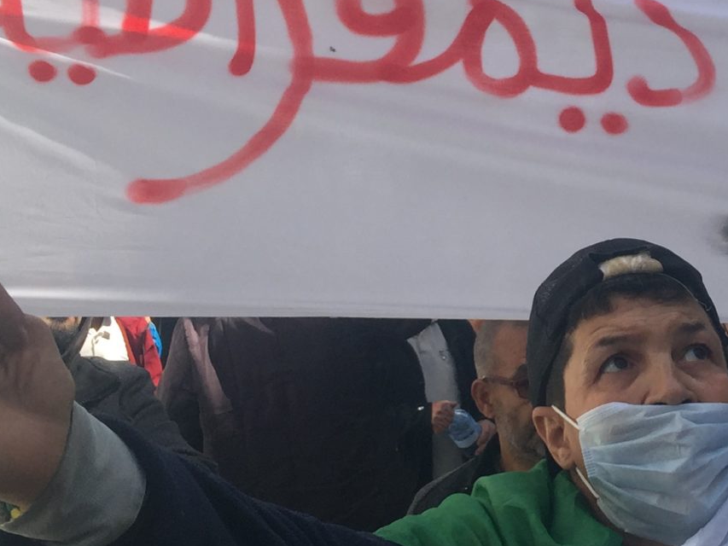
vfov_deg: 17.0
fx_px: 1830
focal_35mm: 87
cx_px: 718
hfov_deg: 21.7
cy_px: 236
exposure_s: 1/942
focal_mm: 4.15
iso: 32
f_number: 2.2
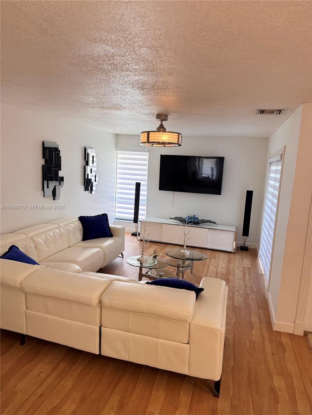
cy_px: 208
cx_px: 156
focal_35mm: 24
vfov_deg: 71.6
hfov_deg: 56.8
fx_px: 288
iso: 160
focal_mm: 6.76
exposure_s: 1/121
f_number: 1.78
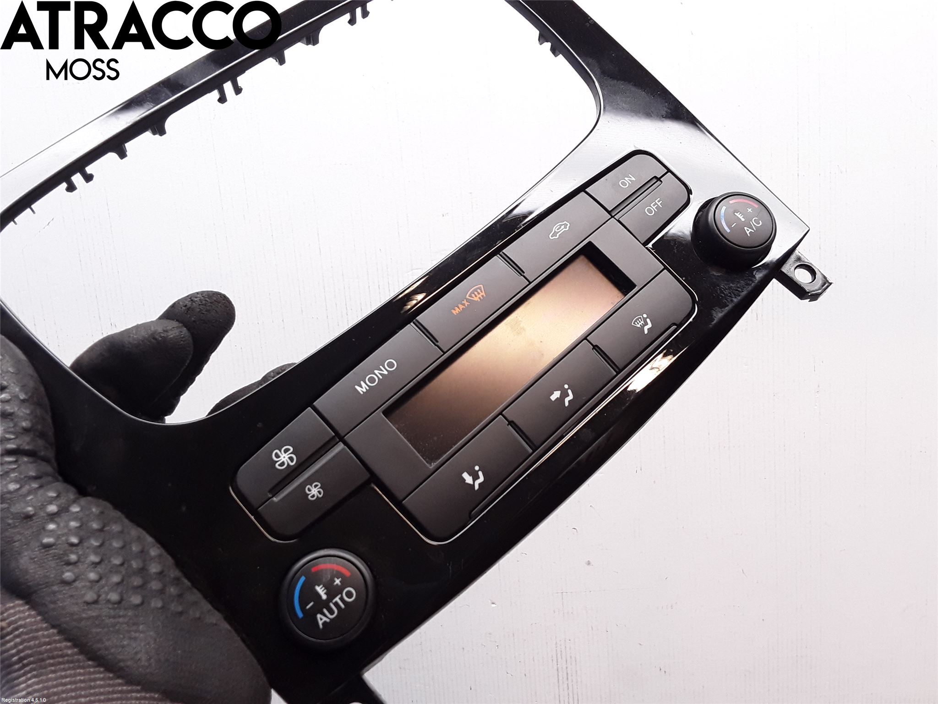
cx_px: 469
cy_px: 352
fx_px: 759
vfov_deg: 49.7
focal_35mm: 28
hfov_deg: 63.4
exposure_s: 1/120
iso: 100
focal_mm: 2.91
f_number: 1.9
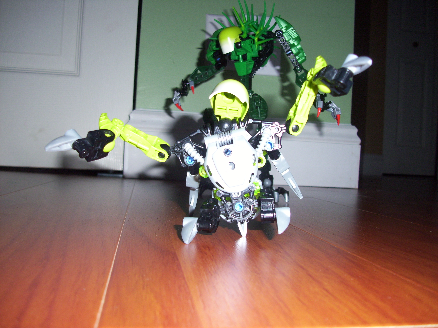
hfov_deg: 54.0
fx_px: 430
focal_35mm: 34
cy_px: 164
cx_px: 219
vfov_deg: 41.8
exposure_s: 1/40
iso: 80
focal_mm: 5.7
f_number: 2.9
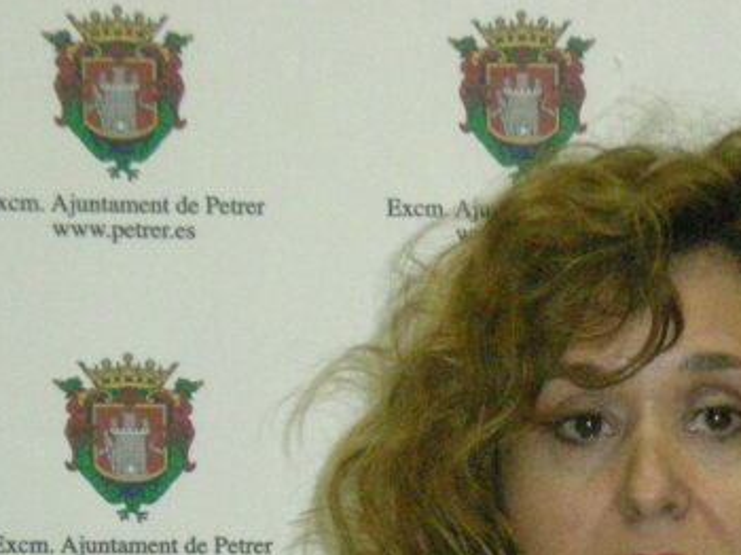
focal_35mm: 313
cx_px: 722
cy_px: 712
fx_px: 6696
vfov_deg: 4.7
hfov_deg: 6.3
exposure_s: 1/120
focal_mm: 18.9
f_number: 5.9
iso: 756
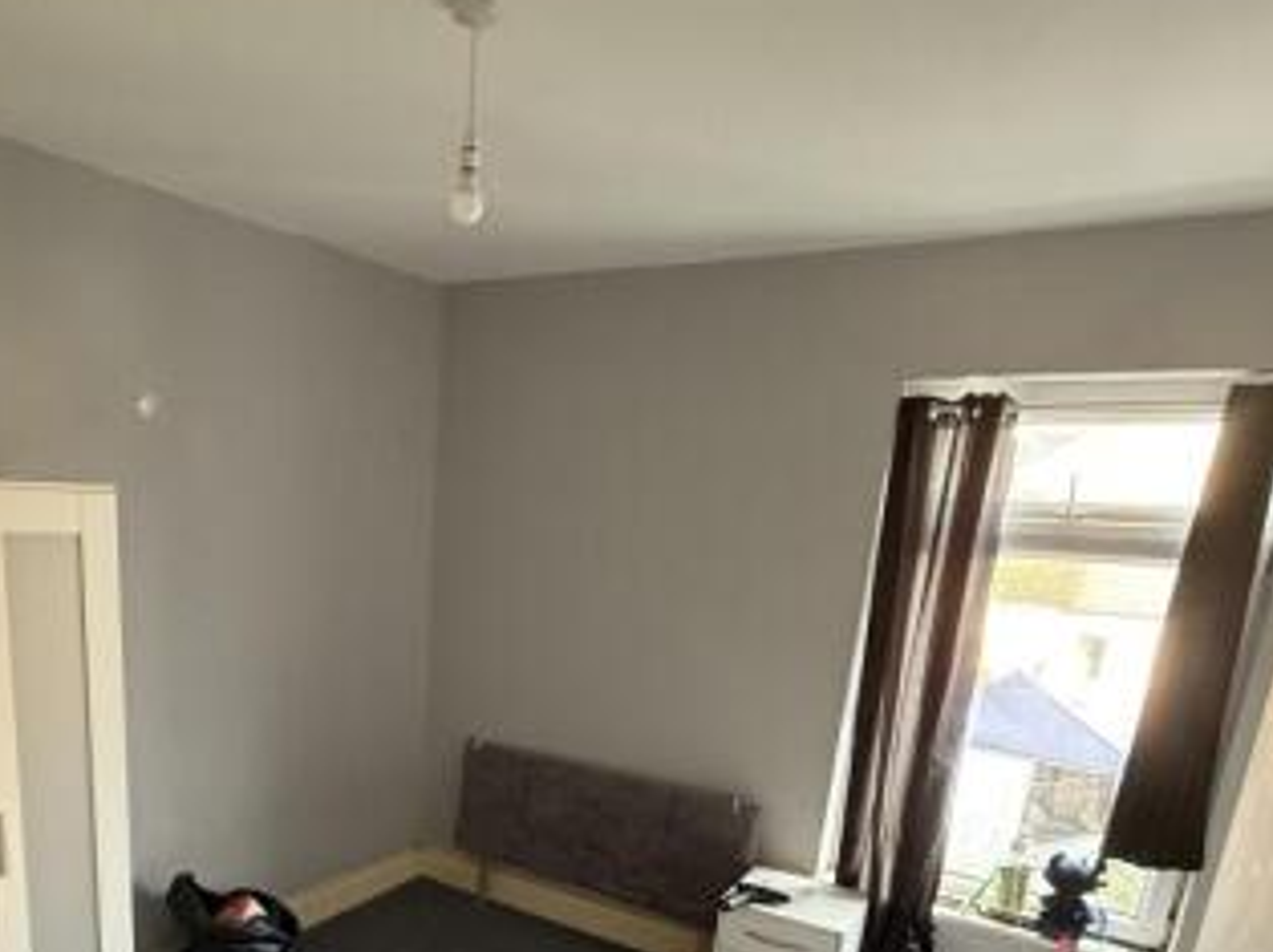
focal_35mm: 26
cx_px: 484
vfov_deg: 49.8
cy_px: 764
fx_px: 955
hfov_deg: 66.4
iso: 400
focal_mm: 2.22
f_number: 2.2
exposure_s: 1/50
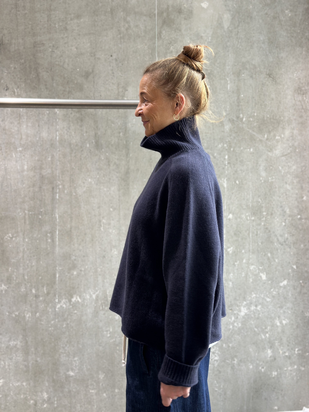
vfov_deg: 39.7
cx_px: 154
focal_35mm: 48
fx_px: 571
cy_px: 206
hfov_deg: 30.3
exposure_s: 1/72
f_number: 1.78
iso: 125
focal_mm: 6.86
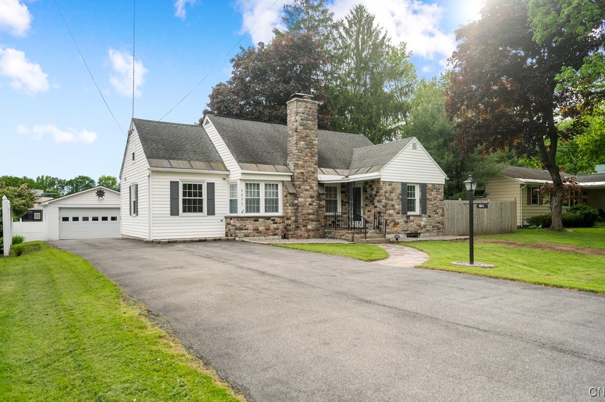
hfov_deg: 73.8
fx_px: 403
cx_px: 313
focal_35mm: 24
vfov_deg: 53.0
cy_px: 194
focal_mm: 23
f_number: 4
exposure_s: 1/8000
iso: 1250
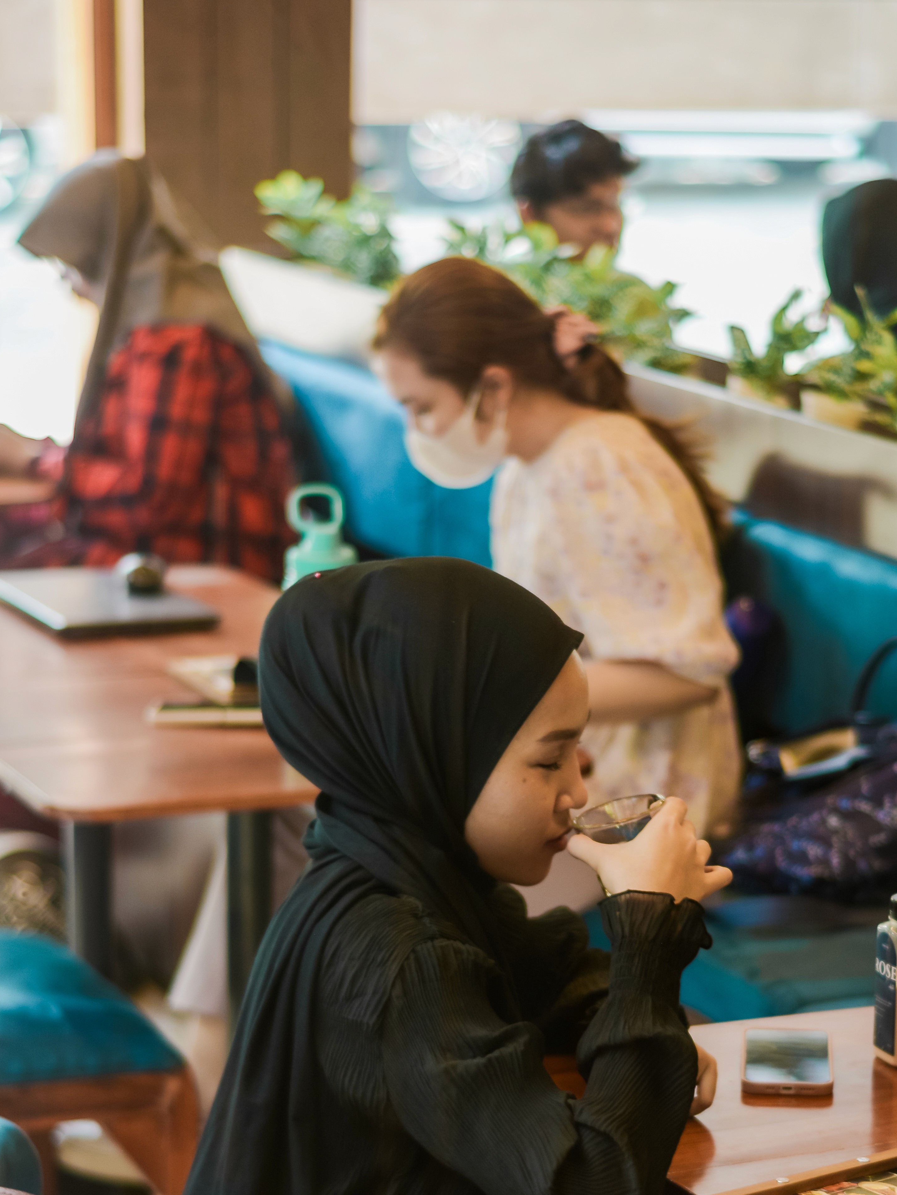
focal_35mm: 111
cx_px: 597
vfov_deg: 17.7
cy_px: 847
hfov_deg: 13.3
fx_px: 3835
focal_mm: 50
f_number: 1.8
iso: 100
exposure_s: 1/100
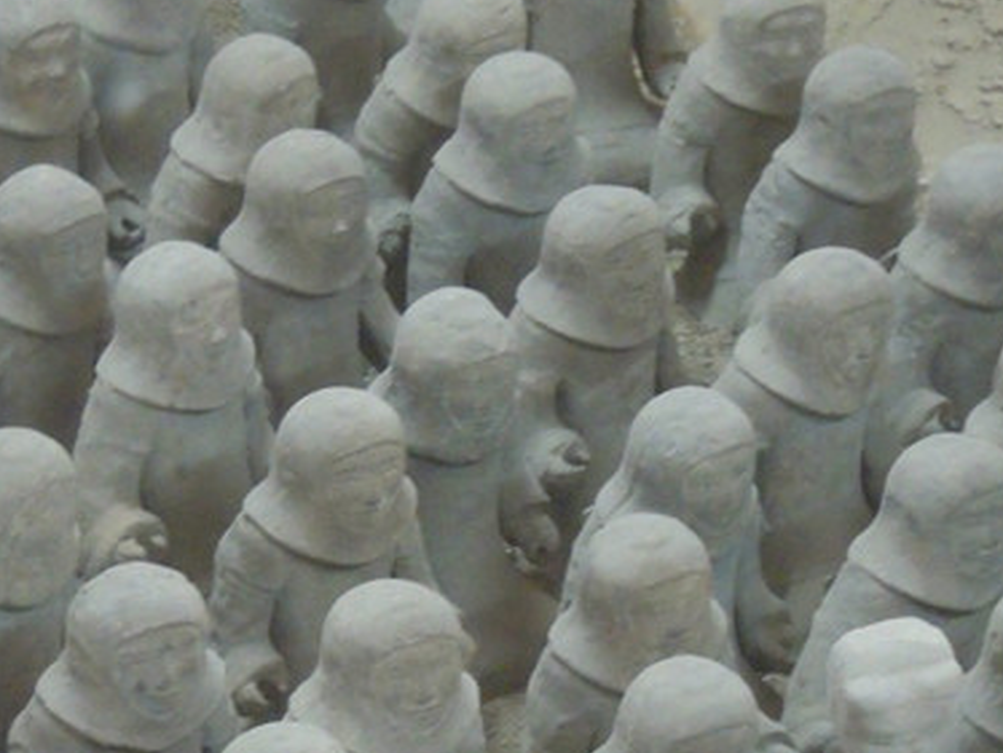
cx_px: 657
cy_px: 768
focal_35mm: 168
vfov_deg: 8.8
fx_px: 4871
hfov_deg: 11.7
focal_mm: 13.2
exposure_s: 1/5
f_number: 4.4
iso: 800
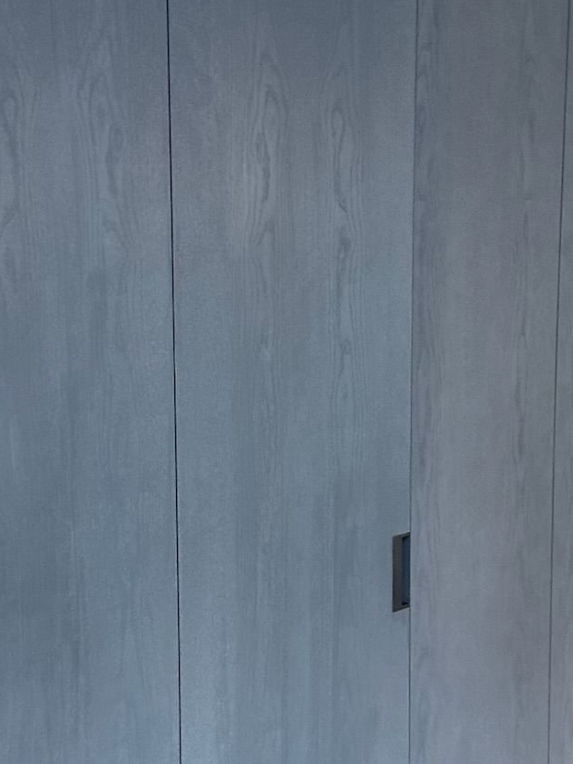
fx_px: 1302
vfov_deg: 32.7
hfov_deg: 24.8
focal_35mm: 59
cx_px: 260
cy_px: 399
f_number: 1.78
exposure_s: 1/60
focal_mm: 6.86
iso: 320
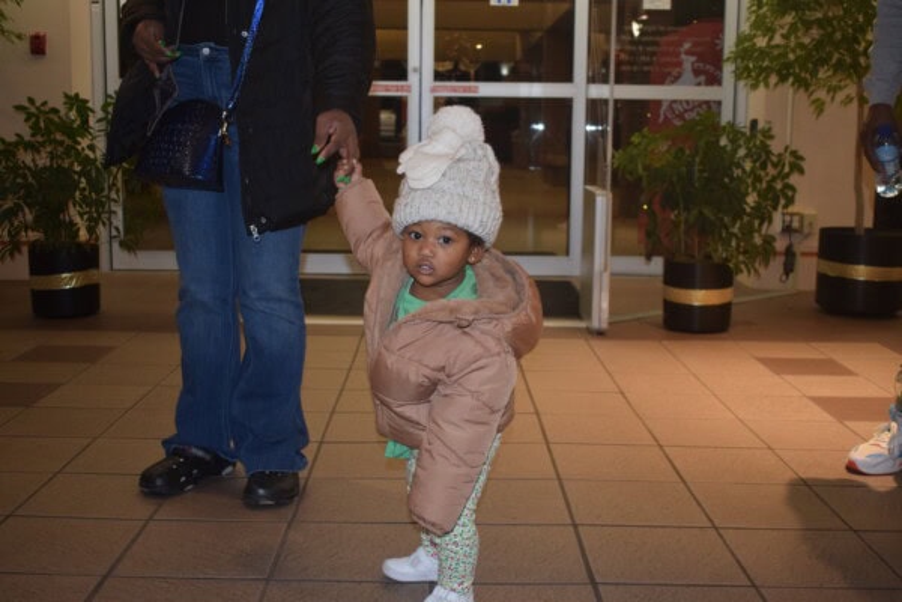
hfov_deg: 46.4
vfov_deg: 31.9
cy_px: 301
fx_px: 1052
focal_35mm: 42
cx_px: 451
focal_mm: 28
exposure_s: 1/60
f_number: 4.2
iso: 900
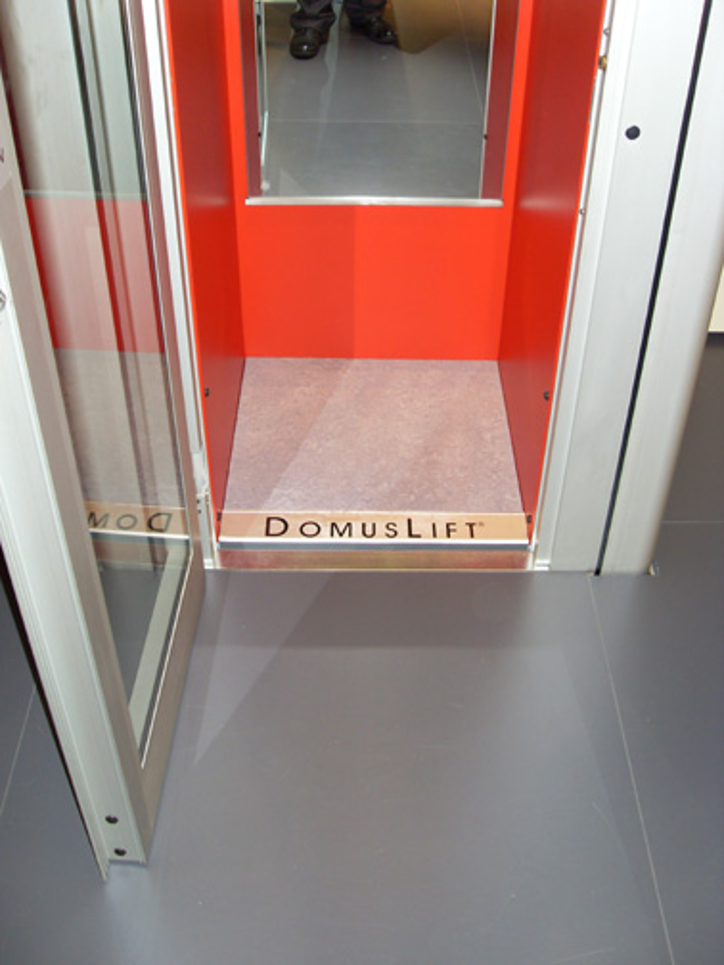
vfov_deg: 52.6
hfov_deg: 40.7
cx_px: 362
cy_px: 482
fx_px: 976
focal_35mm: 35
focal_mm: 6.3
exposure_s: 1/45
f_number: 2.8
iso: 120
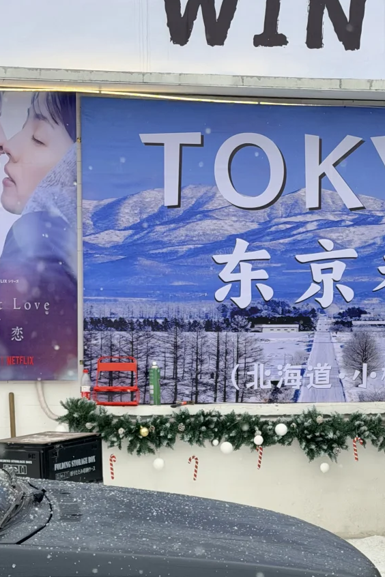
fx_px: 1363
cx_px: 236
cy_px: 398
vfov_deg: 23.8
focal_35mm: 85
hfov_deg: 16.1
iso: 64
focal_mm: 6.76
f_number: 1.78
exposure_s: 1/1116
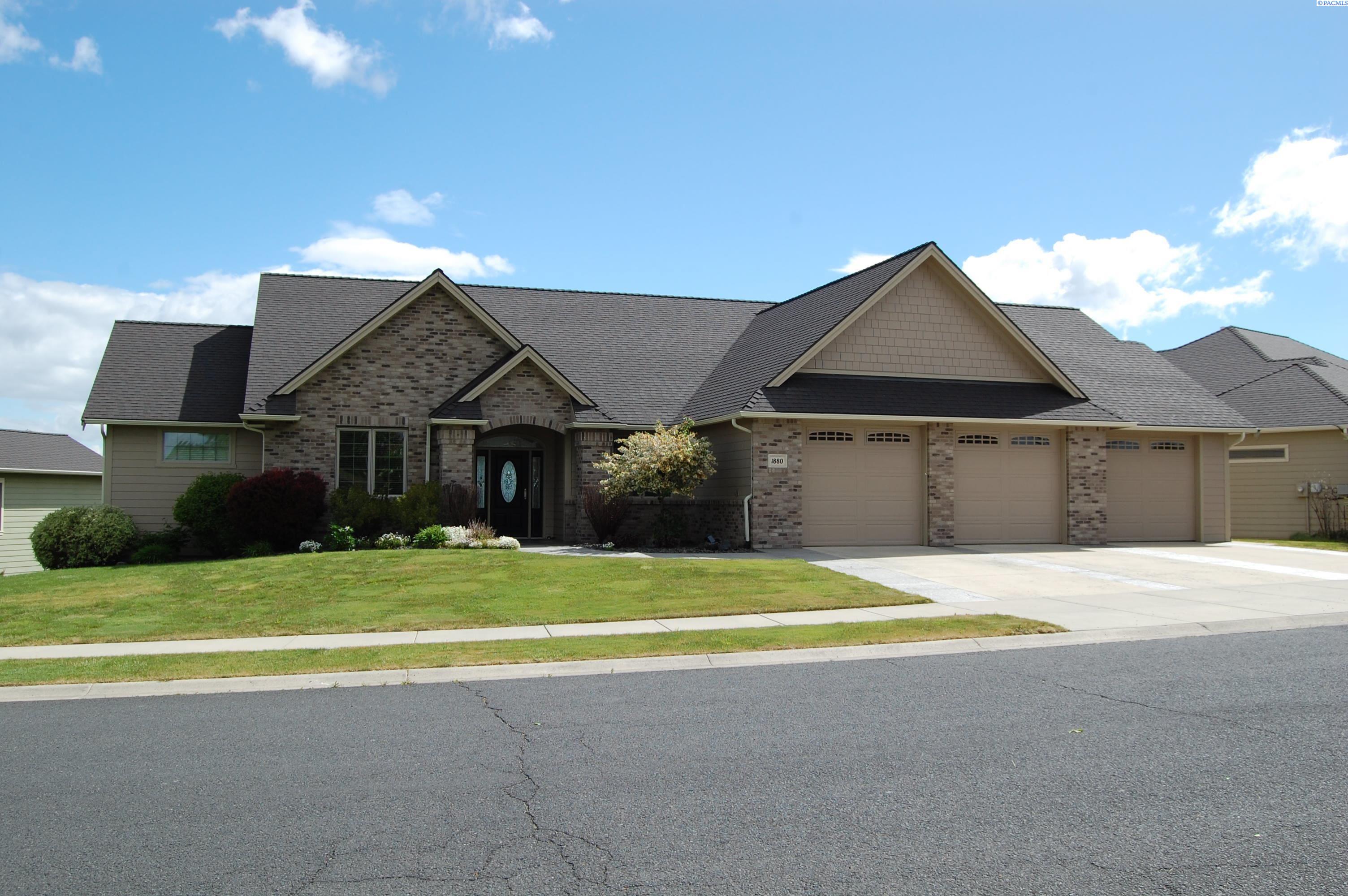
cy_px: 448
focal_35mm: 33
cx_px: 674
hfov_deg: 57.3
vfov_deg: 39.9
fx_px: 1235
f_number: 9
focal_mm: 22
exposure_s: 1/320
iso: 200
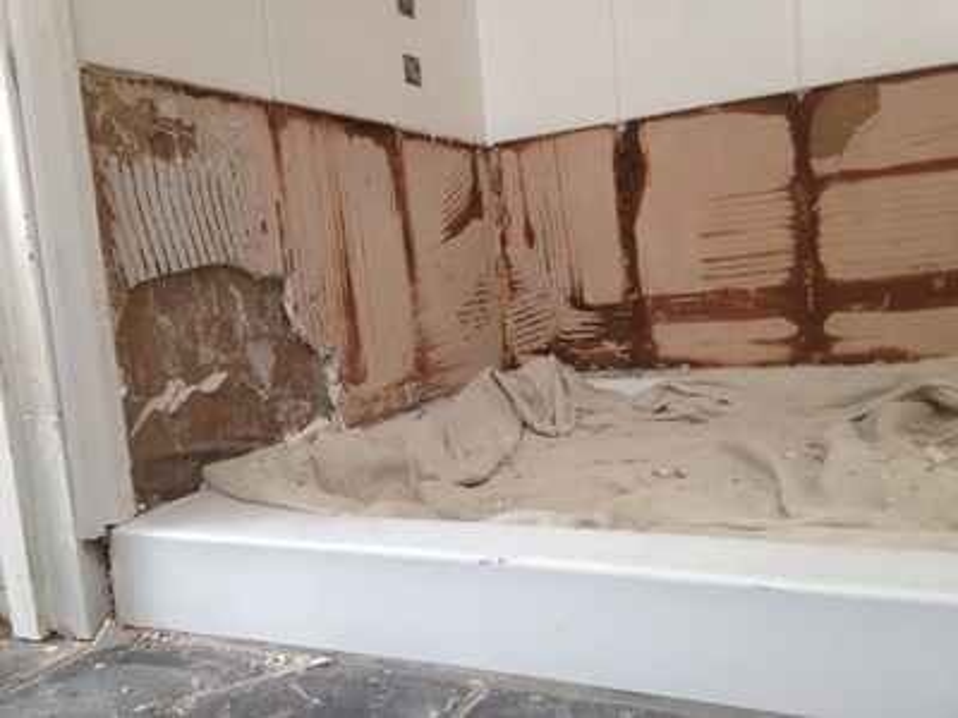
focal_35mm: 33
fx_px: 913
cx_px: 479
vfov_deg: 42.9
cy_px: 359
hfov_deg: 55.4
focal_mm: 4.12
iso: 50
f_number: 2.4
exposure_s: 1/30
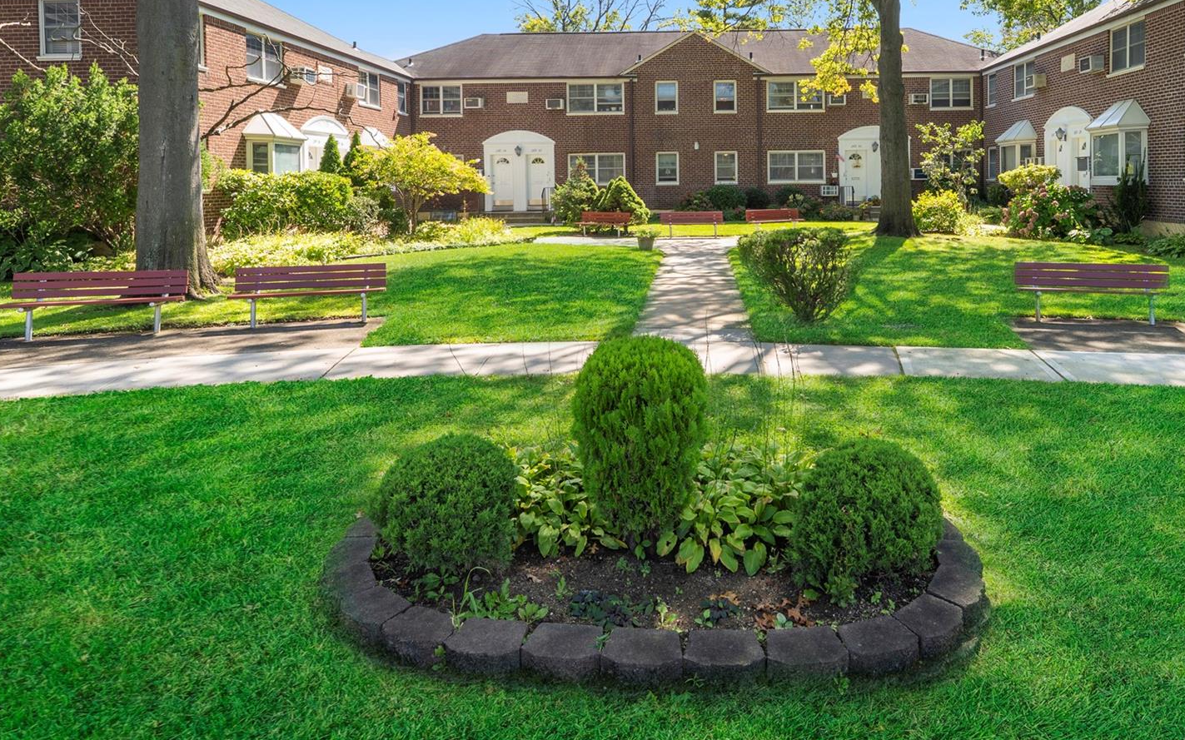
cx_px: 700
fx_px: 739
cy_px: 190
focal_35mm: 23
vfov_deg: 51.1
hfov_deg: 76.7
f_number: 11
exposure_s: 1/40
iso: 100
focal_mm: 15.6
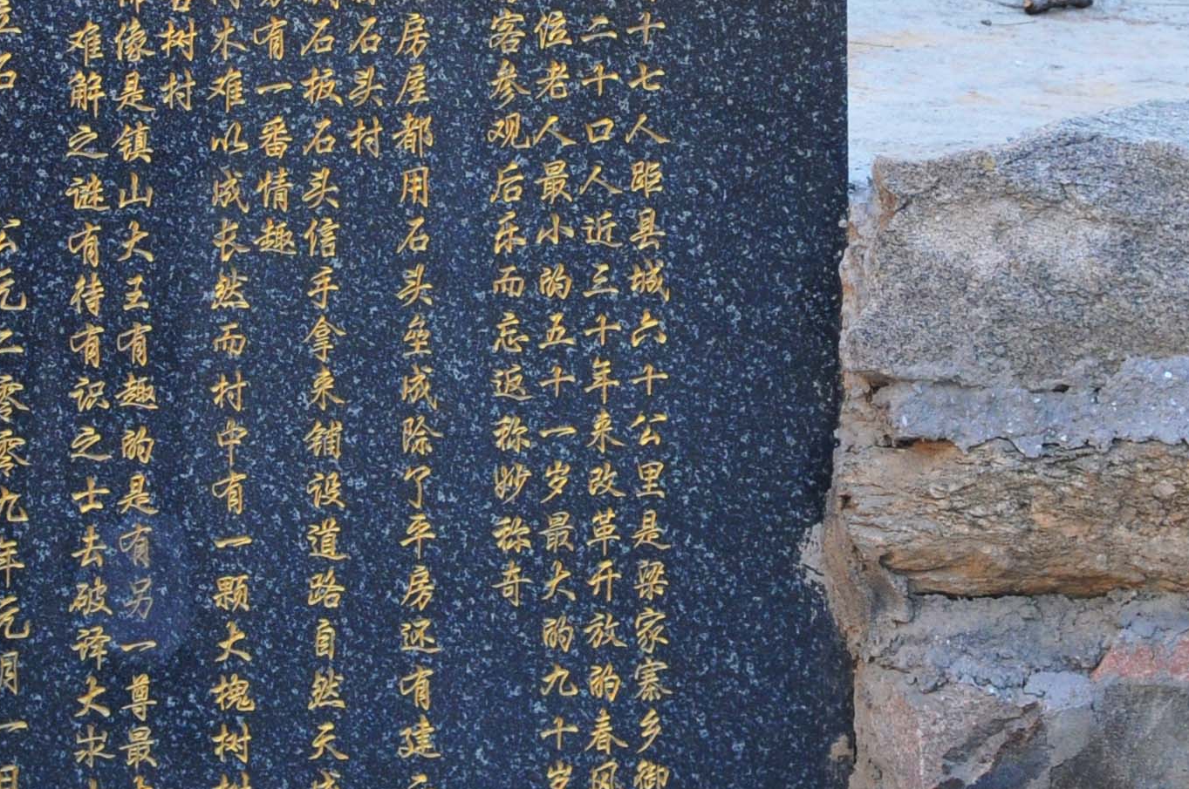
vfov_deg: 12.2
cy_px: -281
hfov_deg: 18.7
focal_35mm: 109
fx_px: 3581
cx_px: 294
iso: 500
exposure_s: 1/125
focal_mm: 23
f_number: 5
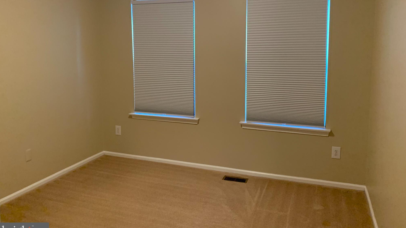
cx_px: 206
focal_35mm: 29
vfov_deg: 39.9
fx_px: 312
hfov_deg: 66.1
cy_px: 83
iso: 320
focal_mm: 4.25
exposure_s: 1/60
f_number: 1.8
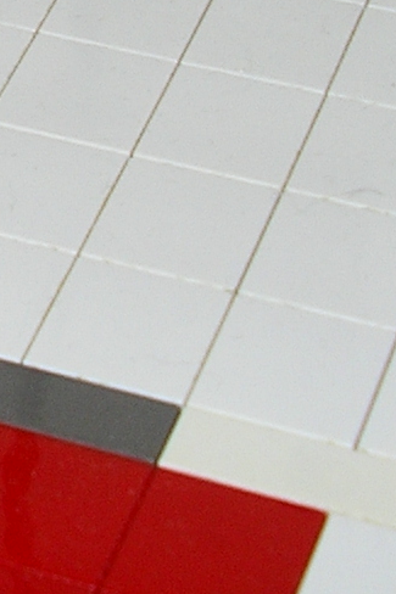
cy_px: -56
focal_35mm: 166
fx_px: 2741
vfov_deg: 12.2
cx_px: -450
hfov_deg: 7.8
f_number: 2.9
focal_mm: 5.8
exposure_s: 1/60
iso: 50
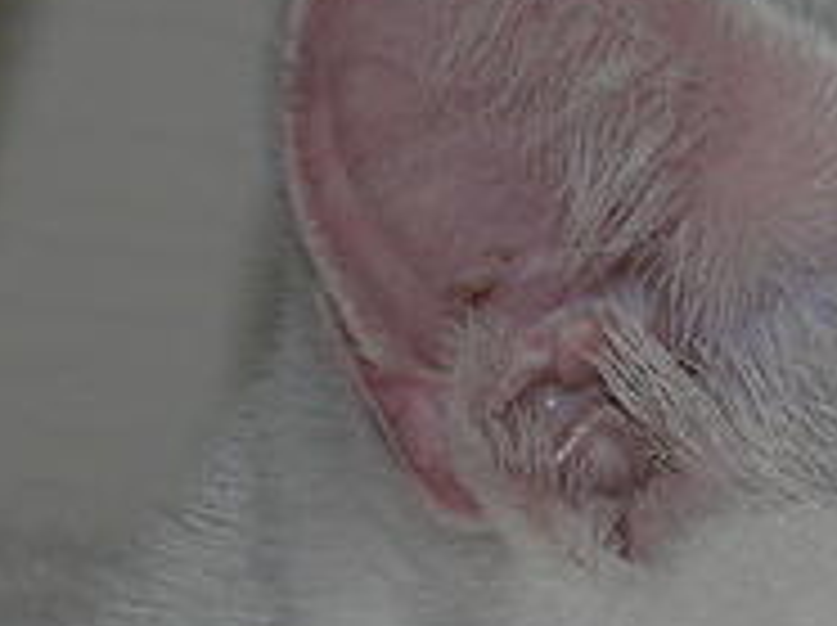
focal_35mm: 834
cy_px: 365
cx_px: 742
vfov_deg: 1.8
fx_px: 20140
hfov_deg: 2.4
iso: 100
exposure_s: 1/60
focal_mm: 31.3
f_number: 3.6
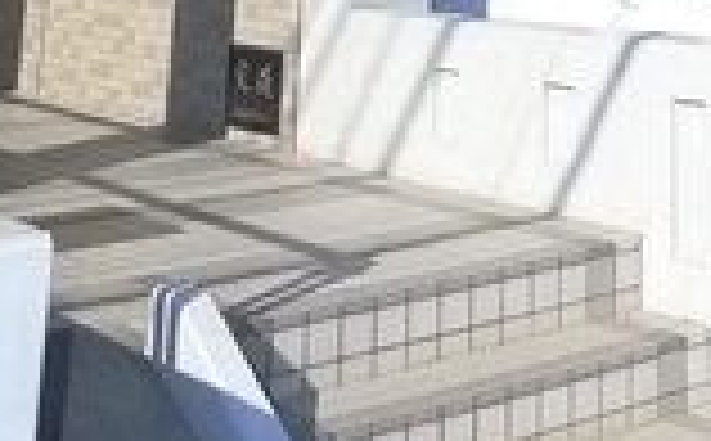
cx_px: 812
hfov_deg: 17.7
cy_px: -850
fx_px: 2185
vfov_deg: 9.3
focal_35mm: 113
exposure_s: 1/640
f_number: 4
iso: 400
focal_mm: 5.1
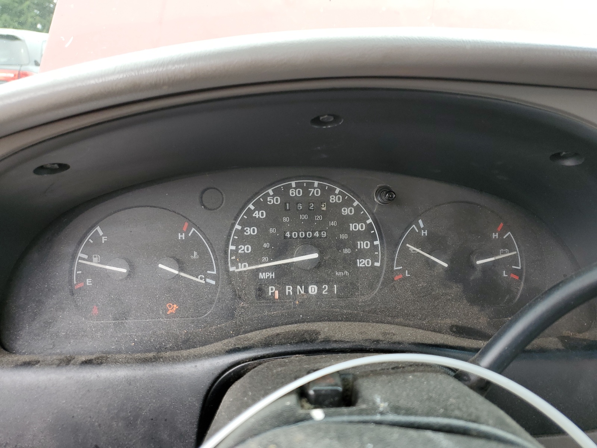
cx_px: 298
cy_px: 224
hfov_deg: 67.3
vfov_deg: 53.1
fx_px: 448
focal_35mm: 26
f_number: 1.5
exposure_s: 1/132
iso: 50
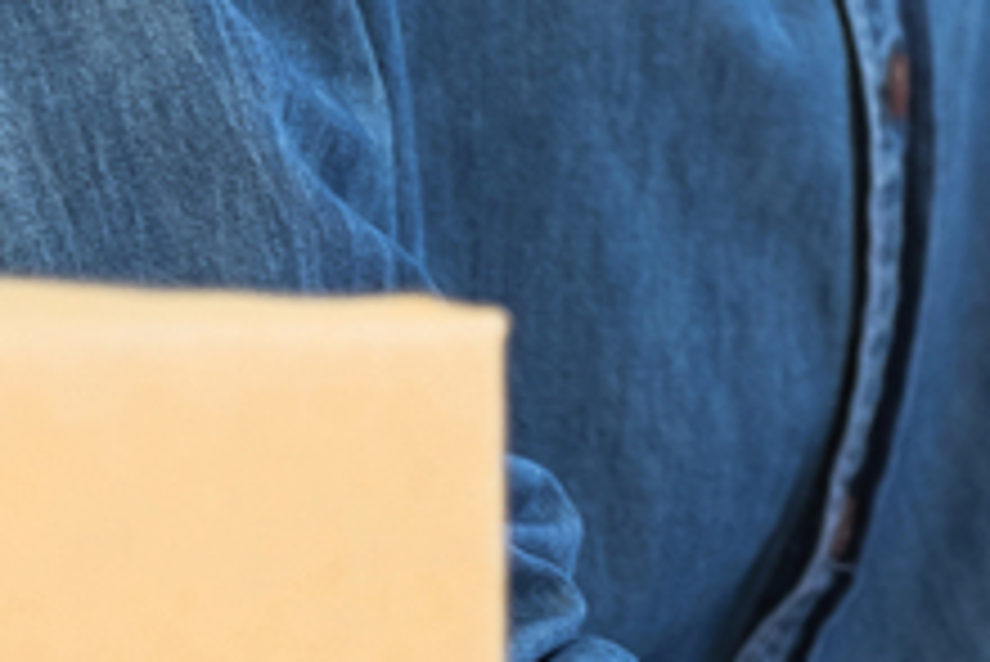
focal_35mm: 209
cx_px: 2358
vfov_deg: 6.5
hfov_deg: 8.9
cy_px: 788
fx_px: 5751
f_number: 3.2
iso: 200
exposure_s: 1/80
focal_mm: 25.4
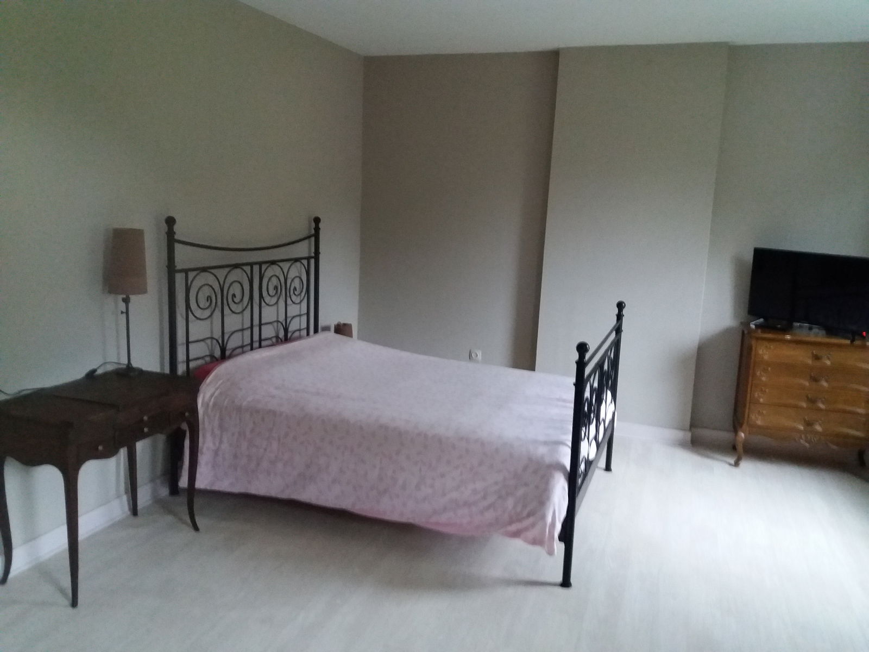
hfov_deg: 63.4
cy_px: 326
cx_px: 434
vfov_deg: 49.7
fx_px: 703
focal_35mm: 28
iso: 400
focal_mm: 3.7
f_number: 1.9
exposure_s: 1/17
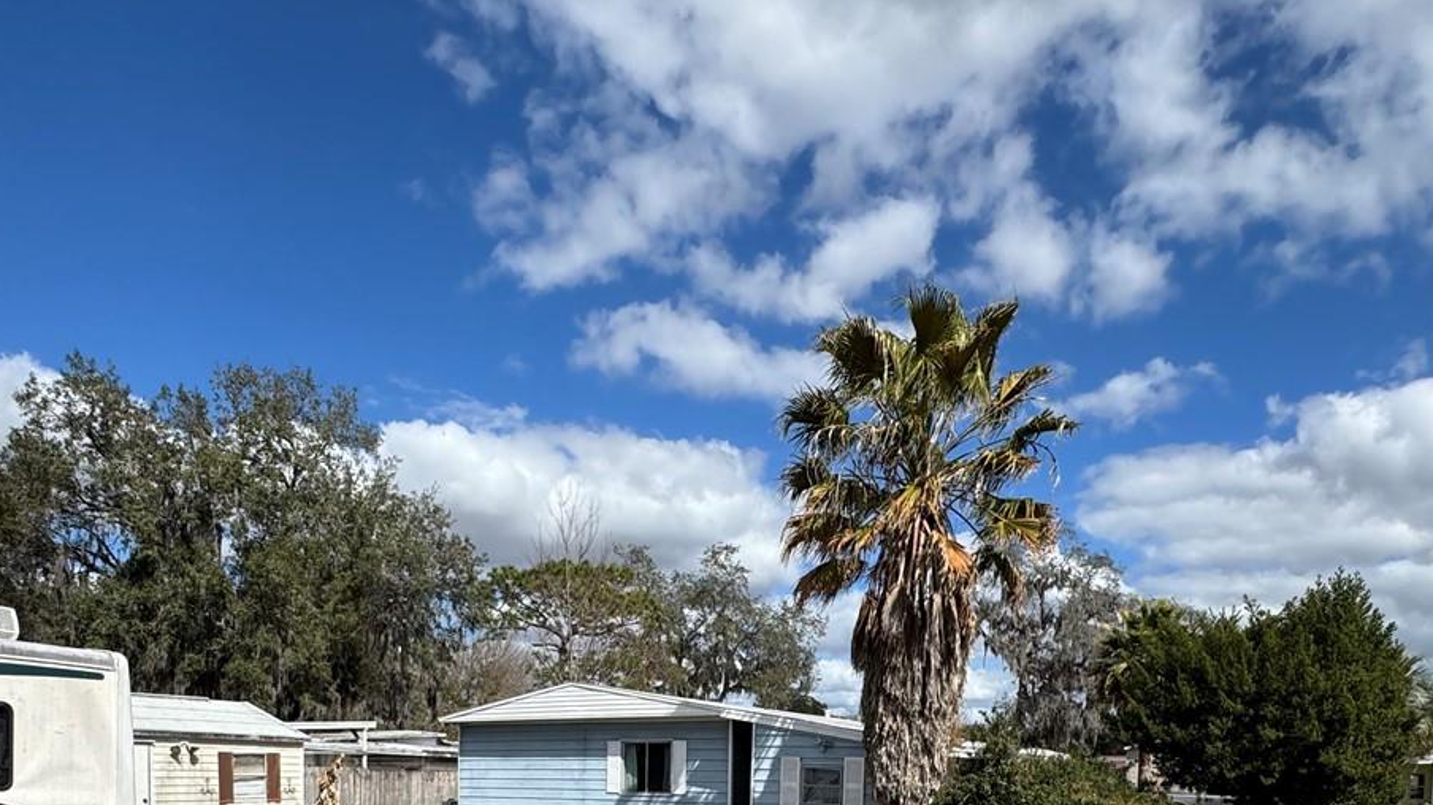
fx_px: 1026
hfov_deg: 69.8
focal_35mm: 27
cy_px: 821
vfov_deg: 37.8
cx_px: 688
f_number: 2.2
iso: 50
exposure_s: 1/2584
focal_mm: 2.22
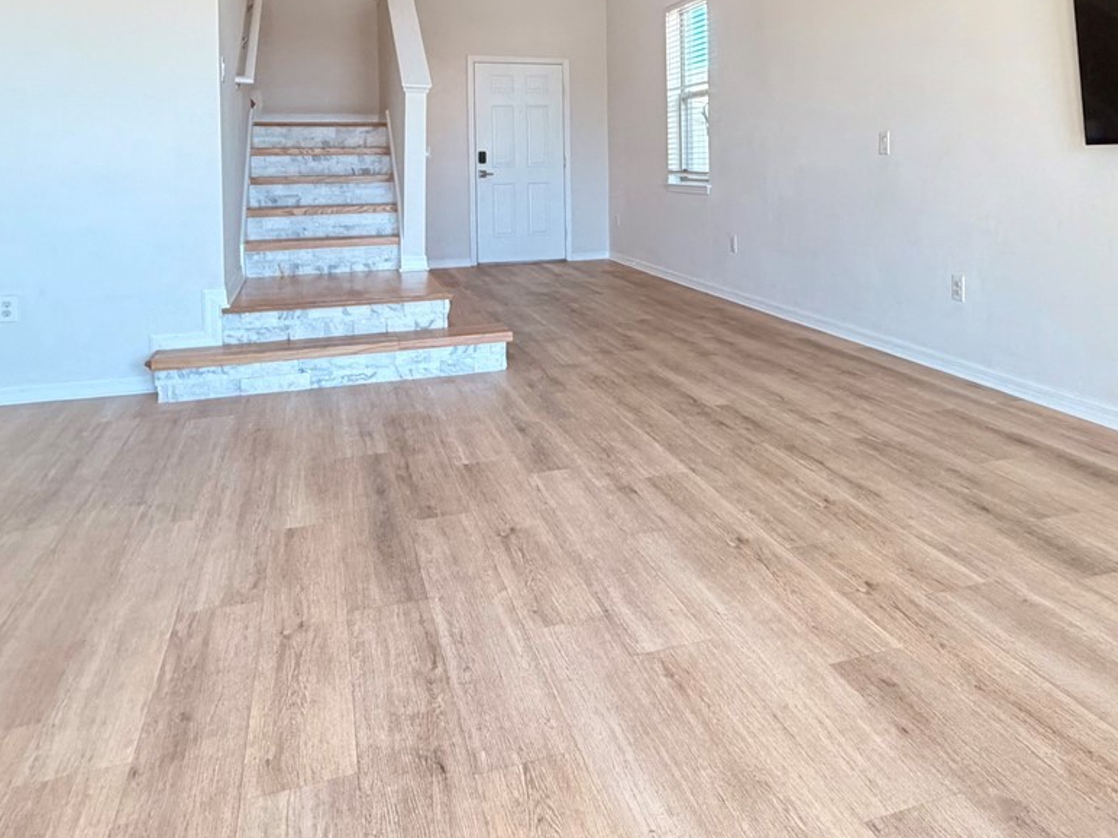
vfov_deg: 45.9
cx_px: 666
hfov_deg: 61.2
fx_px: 937
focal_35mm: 29
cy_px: 177
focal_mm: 2.22
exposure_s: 1/121
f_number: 2.2
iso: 320
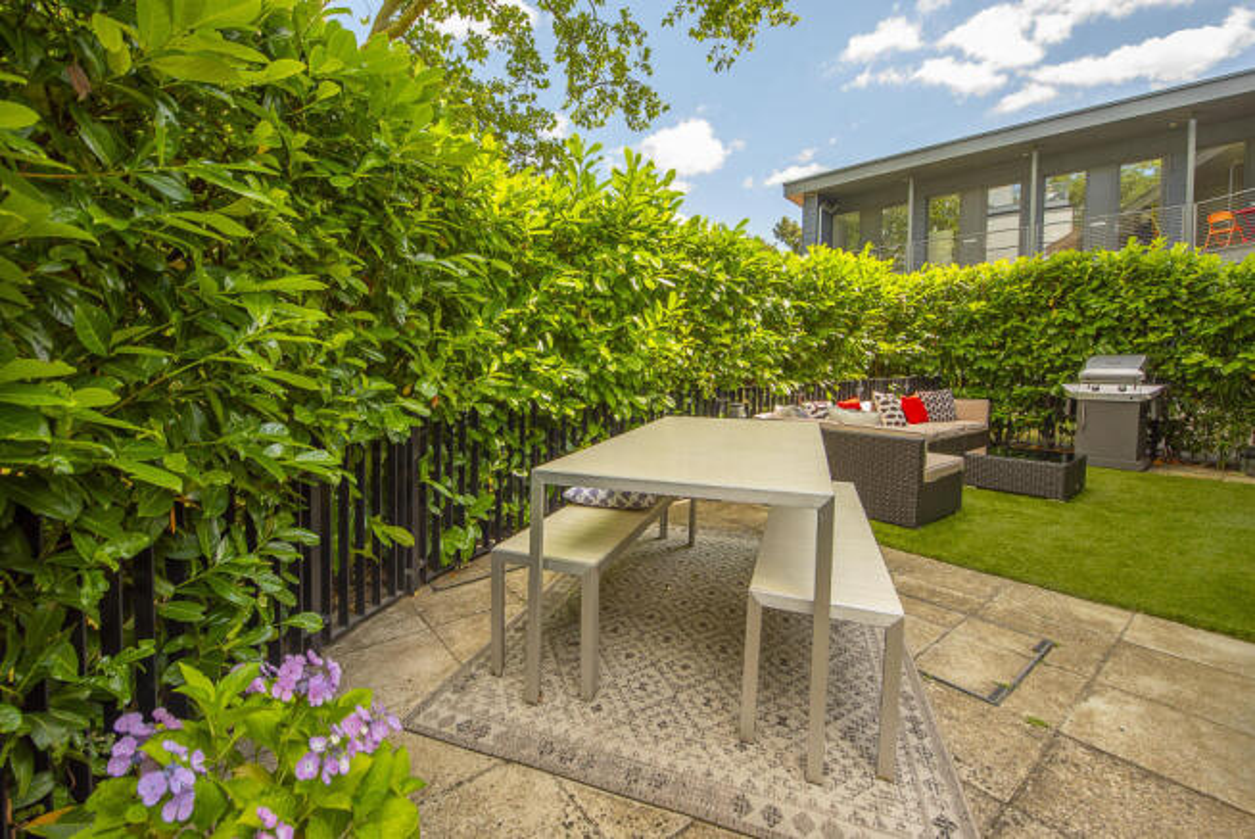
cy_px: 420
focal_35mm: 14
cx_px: 628
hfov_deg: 104.2
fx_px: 488
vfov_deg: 81.3
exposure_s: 1/250
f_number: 6.3
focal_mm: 14
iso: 250
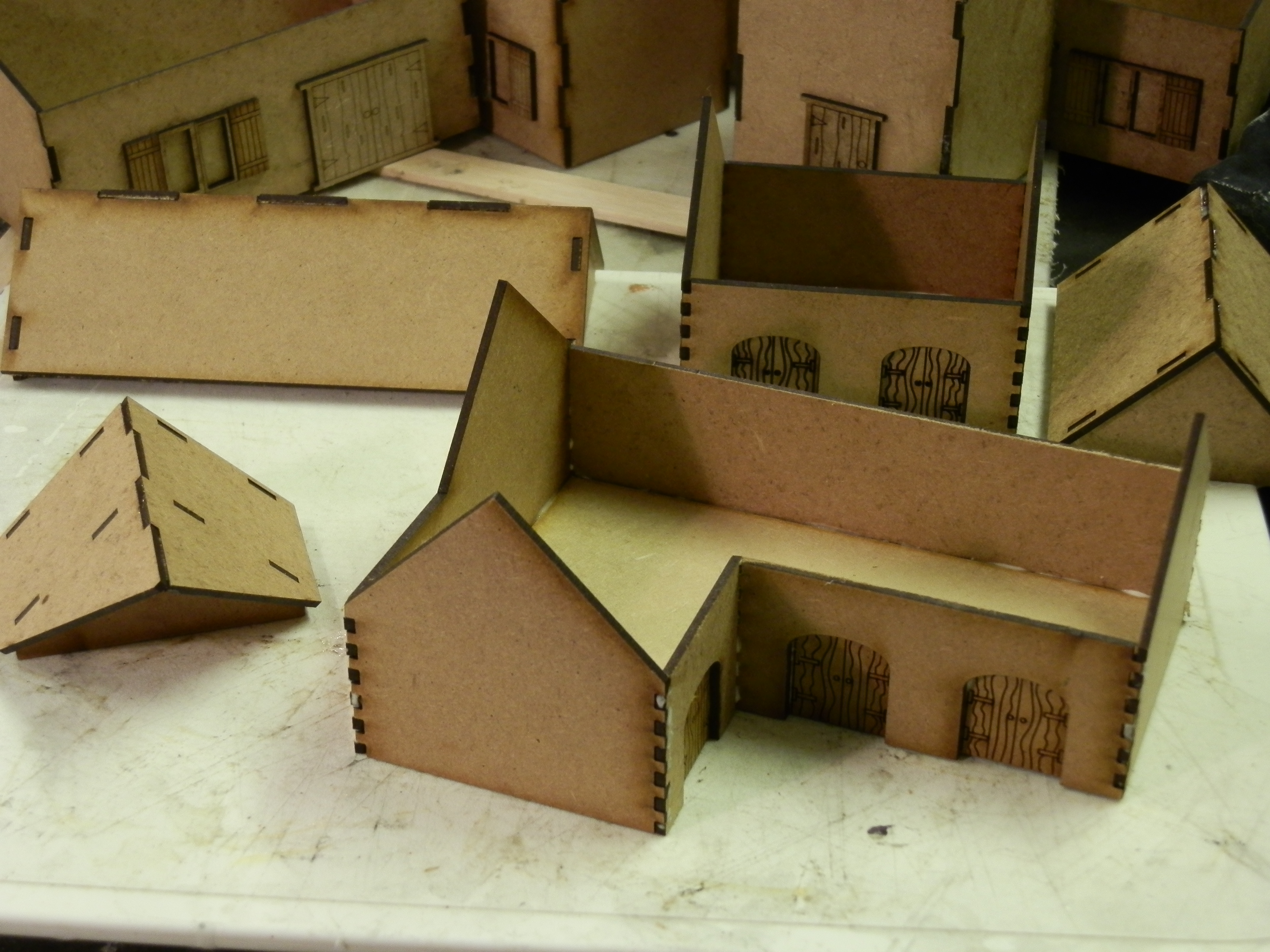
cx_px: 635
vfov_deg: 24.0
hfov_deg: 31.7
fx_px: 2238
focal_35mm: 61
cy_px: 476
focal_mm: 10.99
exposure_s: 1/13
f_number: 3.7
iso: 200
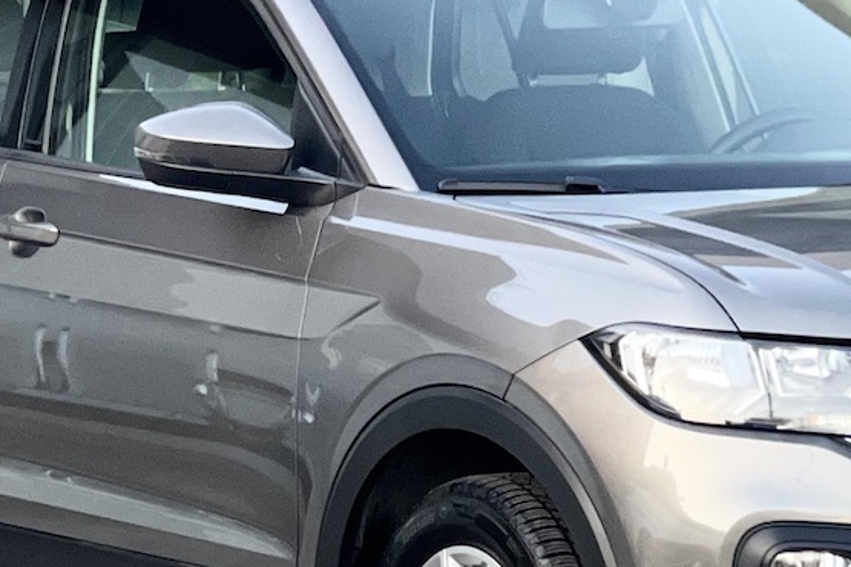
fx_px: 4420
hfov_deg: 11.0
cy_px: 370
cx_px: 586
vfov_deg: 7.3
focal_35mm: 187
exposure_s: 1/121
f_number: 2.2
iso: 100
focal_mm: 7.5
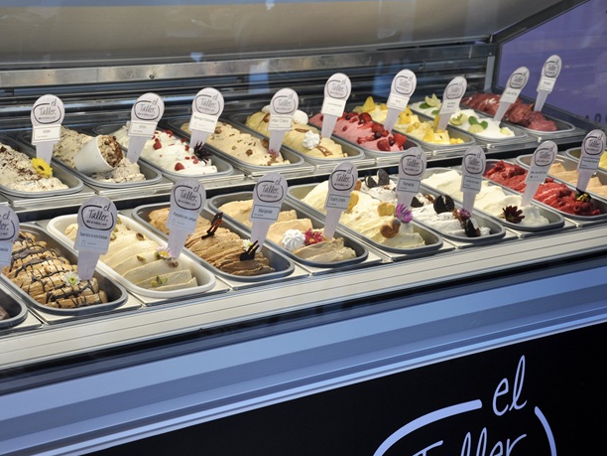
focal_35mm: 79
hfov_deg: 24.7
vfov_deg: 18.7
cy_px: 229
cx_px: 273
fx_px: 1385
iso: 200
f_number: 5.6
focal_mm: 48
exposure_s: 1/80
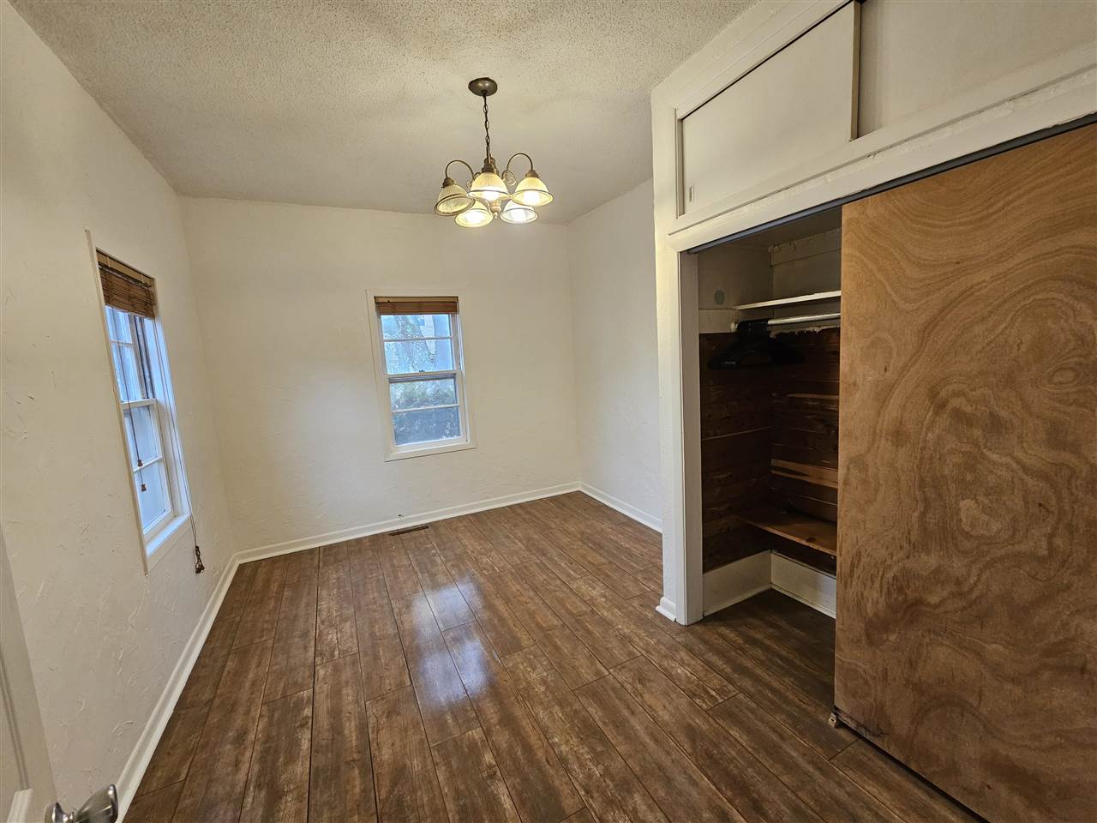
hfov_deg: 106.2
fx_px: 412
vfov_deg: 89.9
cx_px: 548
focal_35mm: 13
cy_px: 412
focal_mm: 2.2
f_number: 2.2
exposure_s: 1/60
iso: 200
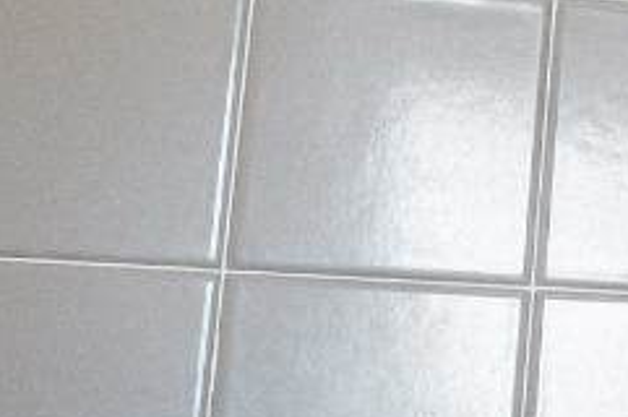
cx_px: 1365
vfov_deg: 7.0
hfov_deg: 10.0
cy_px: -457
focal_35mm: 187
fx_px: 3258
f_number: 4
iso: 1000
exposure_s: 1/125
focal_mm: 30
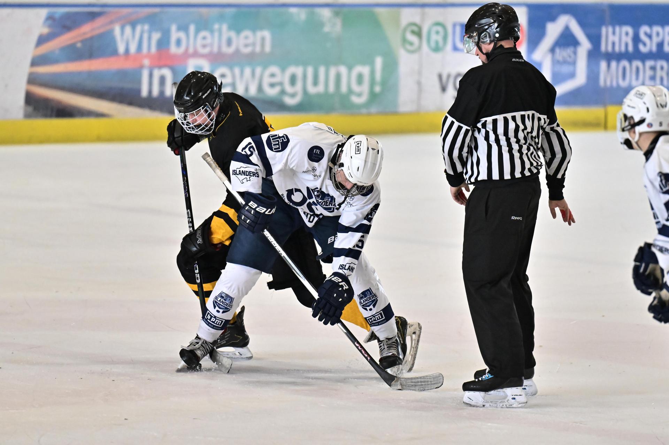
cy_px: 222
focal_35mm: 300
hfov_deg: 6.9
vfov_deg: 4.6
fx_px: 5573
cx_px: 334
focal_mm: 200
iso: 3200
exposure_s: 1/800
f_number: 2.8
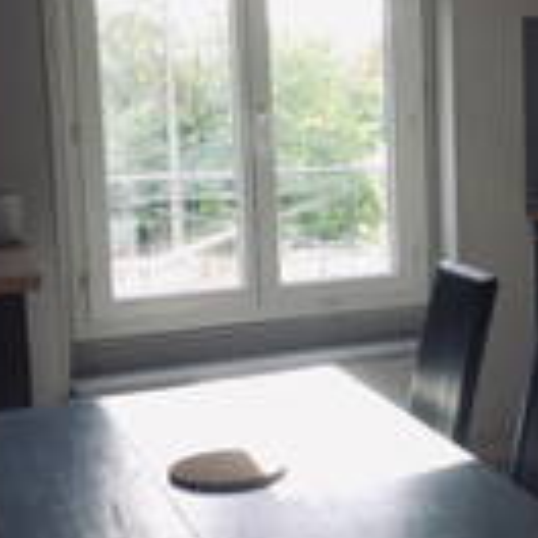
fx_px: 1231
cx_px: 607
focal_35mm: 70
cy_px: 208
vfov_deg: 24.6
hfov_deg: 23.0
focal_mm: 4.15
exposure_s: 1/124
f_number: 2.2
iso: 32
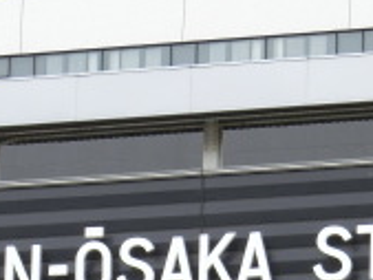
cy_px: 322
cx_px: 7
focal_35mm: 469
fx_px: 5057
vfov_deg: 3.2
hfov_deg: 4.2
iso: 80
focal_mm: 22.1
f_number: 5.7
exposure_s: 1/125
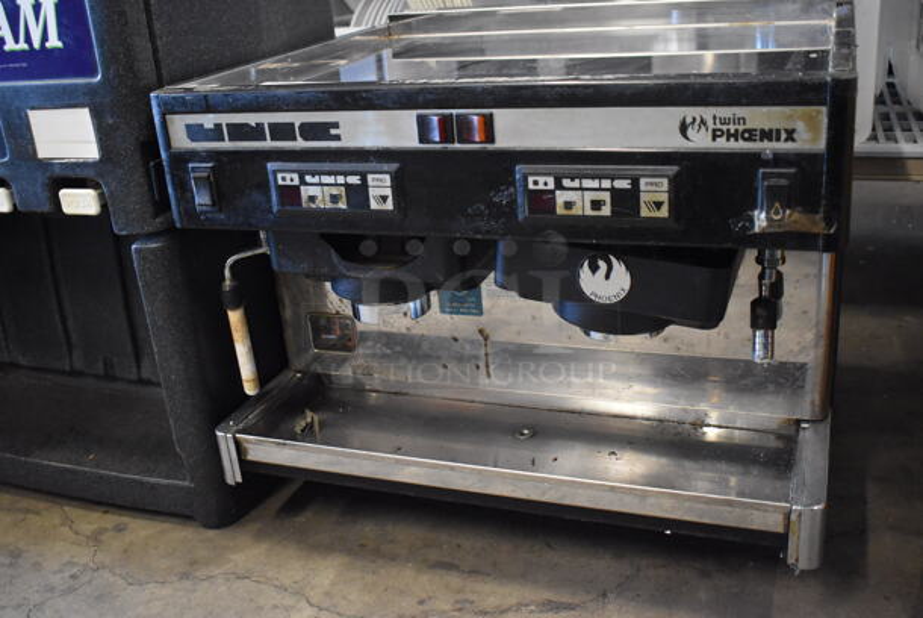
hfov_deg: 53.1
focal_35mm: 36
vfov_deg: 37.0
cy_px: 309
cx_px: 462
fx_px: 924
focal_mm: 24
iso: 5600
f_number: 4
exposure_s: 1/125
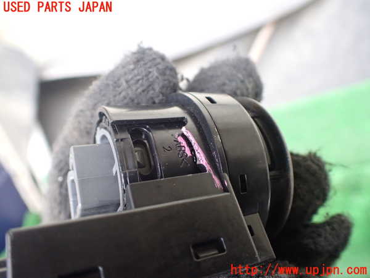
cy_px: 139
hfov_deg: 60.0
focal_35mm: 30
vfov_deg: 46.8
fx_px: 321
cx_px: 185
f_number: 2.3
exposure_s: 1/100
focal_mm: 5.4
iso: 800
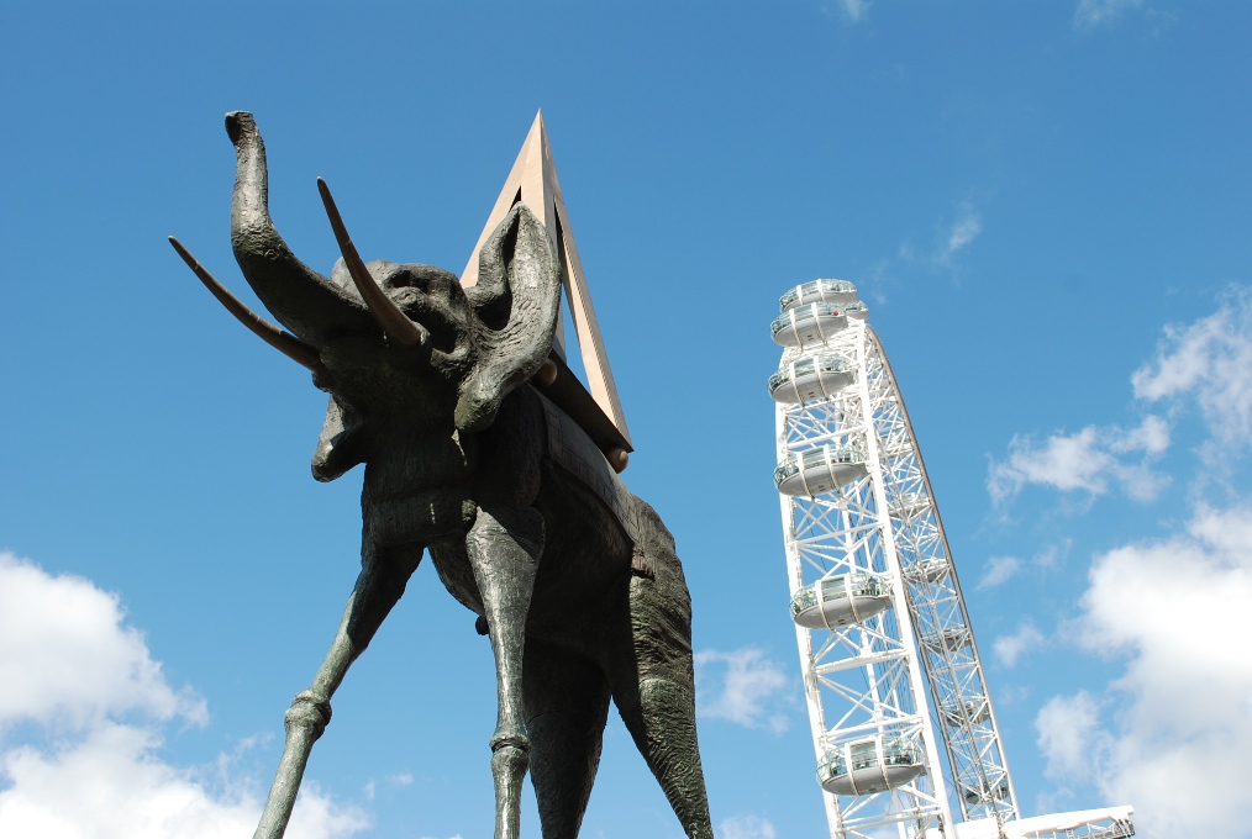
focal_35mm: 36
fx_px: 1254
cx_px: 626
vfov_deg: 37.0
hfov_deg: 53.1
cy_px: 420
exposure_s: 1/160
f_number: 7.1
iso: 100
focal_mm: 24
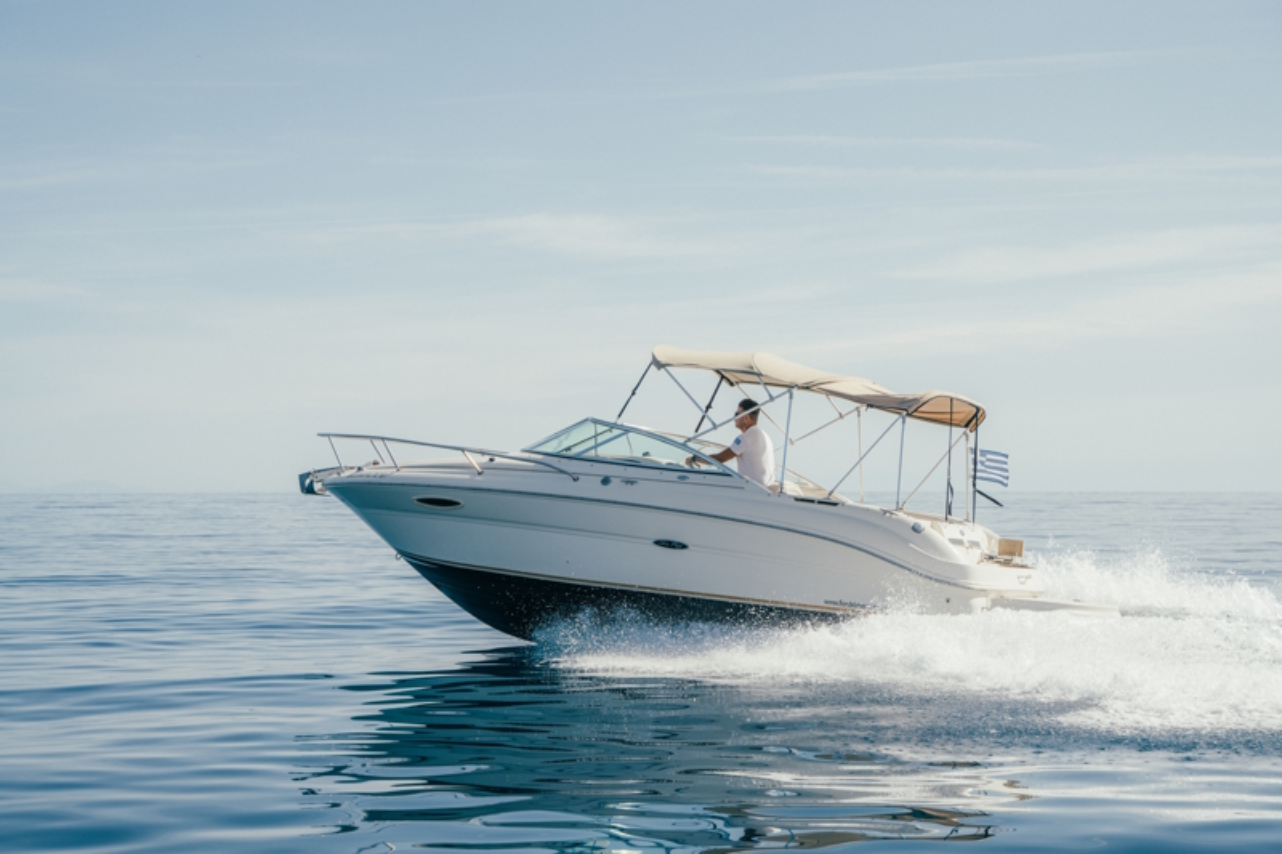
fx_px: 2029
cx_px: 641
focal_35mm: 57
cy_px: 427
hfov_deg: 35.1
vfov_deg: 23.8
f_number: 4.5
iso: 100
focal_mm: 57
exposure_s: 1/1600
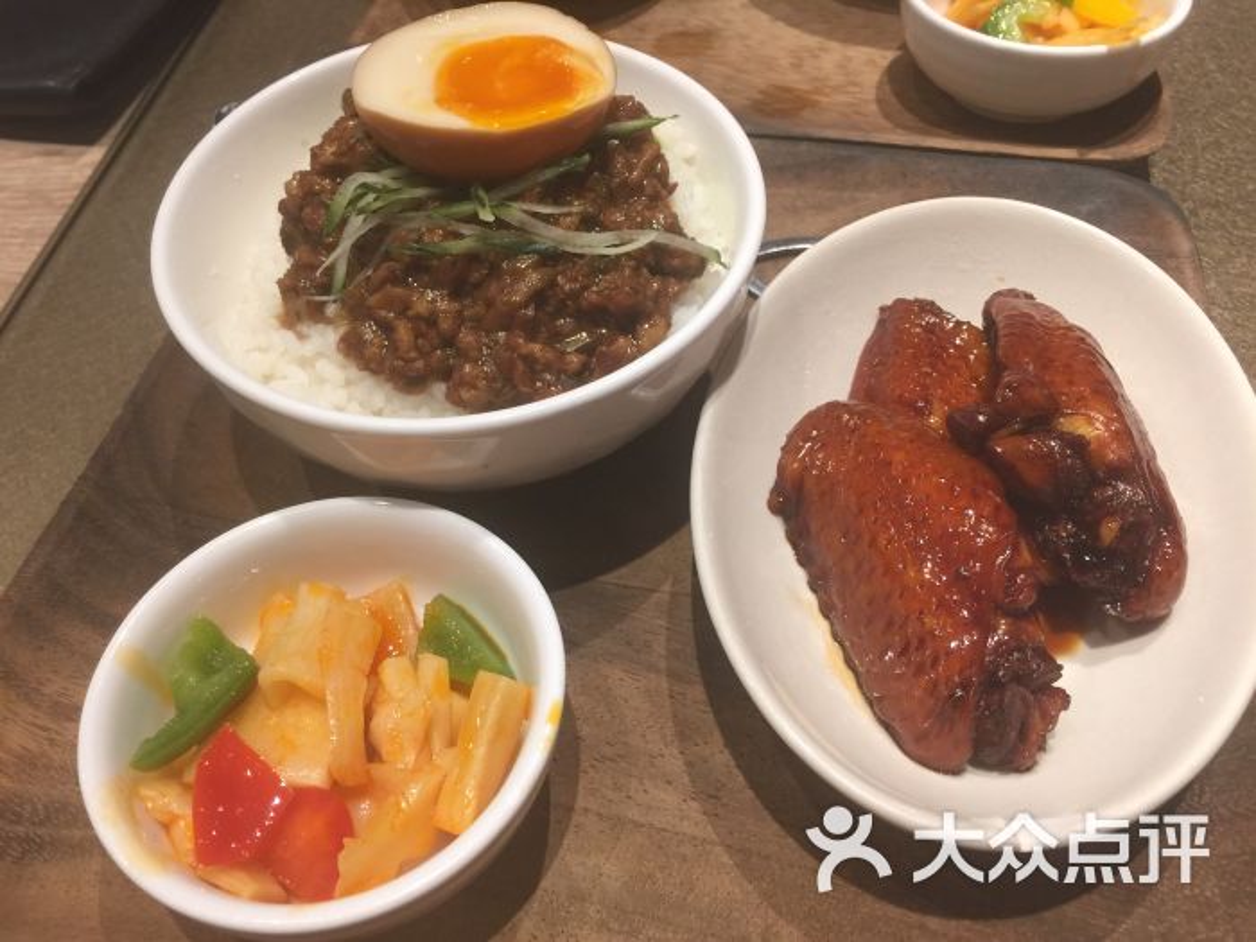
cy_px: 471
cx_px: 628
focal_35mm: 29
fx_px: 1052
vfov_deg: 48.2
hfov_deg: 61.7
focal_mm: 4.15
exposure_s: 1/33
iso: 64
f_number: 2.2
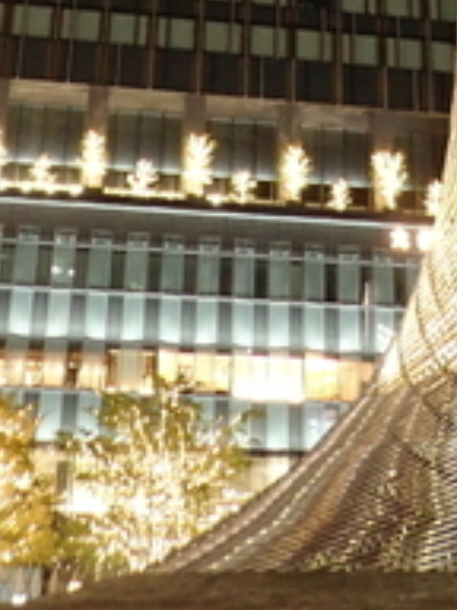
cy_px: -219
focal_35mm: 78
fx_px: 1373
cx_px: 270
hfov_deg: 18.9
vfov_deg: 22.0
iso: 800
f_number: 2
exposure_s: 1/10
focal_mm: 4.5
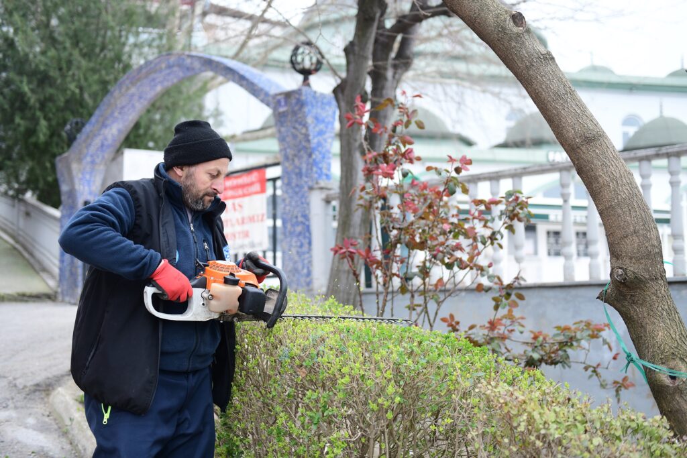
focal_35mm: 48
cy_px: 229
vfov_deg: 28.1
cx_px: 344
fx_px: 916
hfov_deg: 41.1
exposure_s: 1/2500
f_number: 2.8
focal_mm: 48
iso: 1000
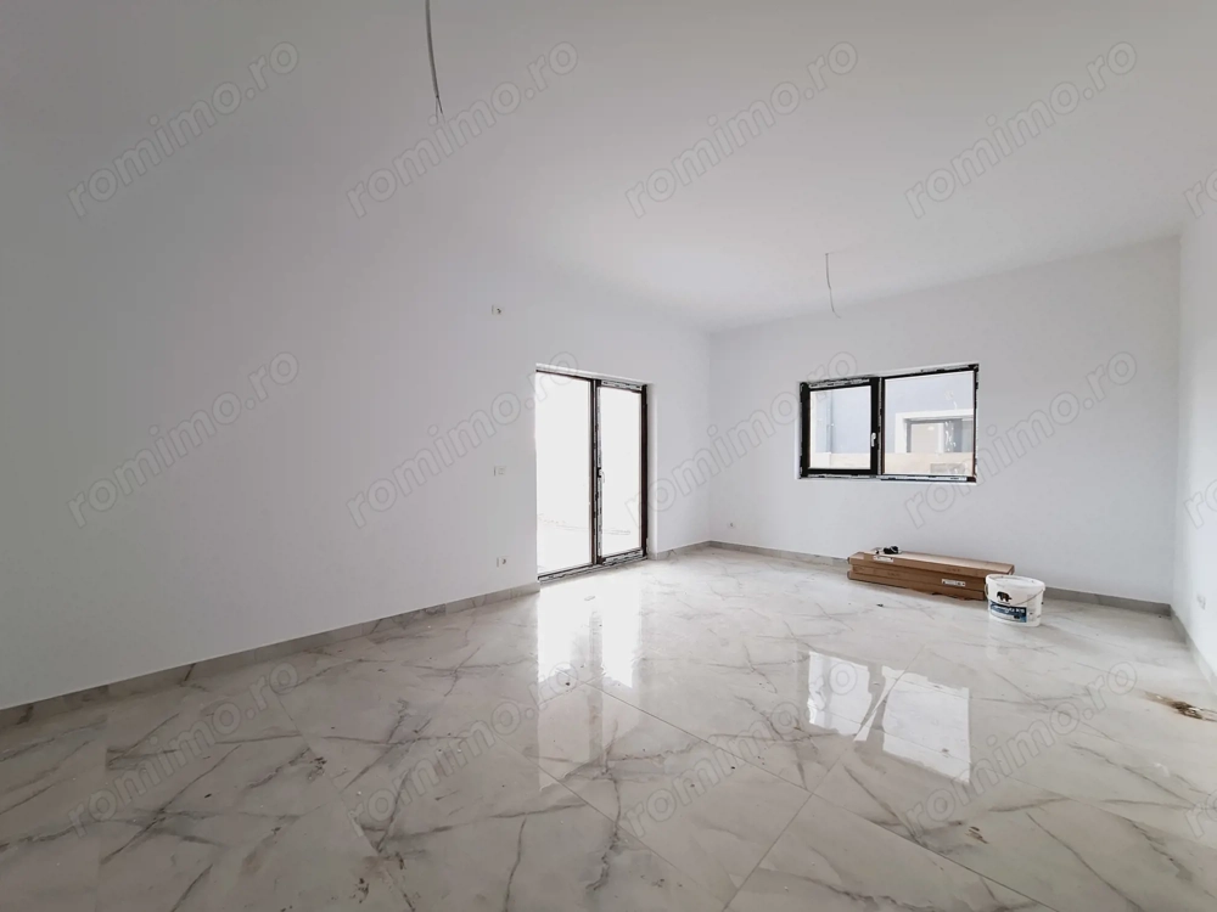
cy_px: 456
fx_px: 457
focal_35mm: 13
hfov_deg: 106.2
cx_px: 608
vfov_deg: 89.9
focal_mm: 1.74
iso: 80
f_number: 2.2
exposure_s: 1/33
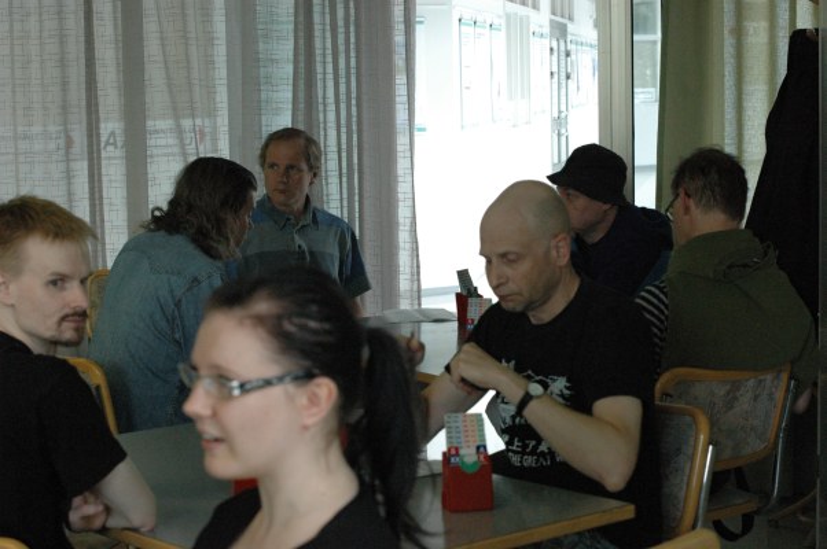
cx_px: 414
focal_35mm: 75
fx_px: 1721
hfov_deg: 27.0
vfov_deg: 18.1
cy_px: 274
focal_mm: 50
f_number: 5.6
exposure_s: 1/125
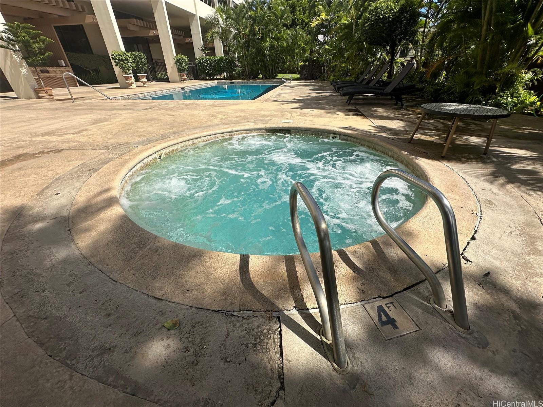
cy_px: 204
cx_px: 272
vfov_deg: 85.7
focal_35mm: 14
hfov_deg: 102.1
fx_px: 220
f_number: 2.2
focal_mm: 2.22
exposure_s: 1/2959
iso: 50
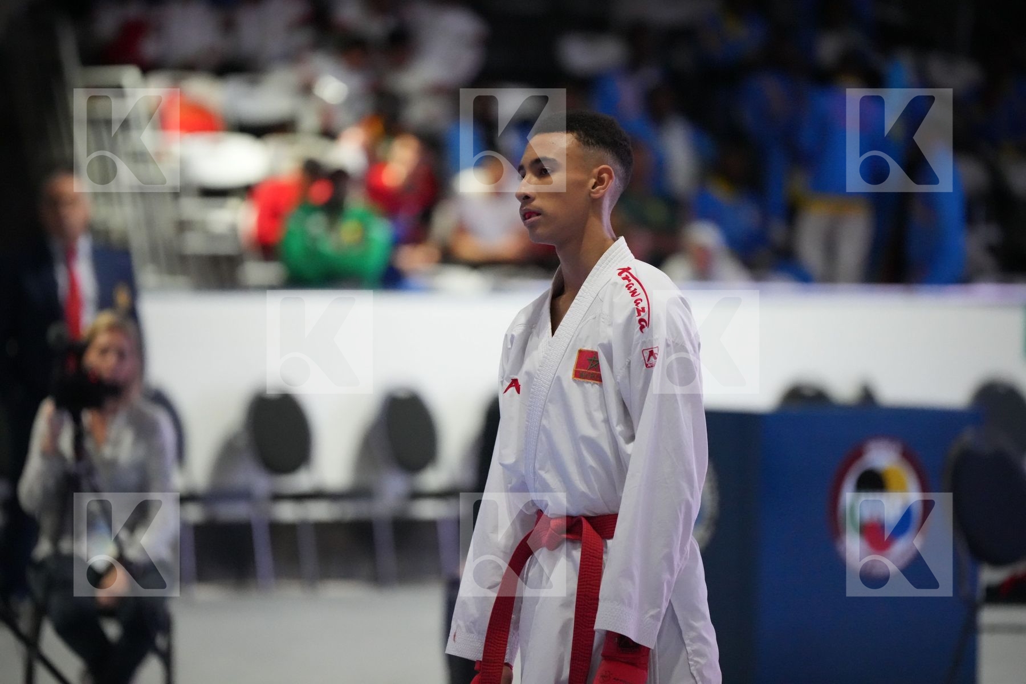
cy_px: 342
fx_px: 5443
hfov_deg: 10.8
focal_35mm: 191
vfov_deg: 7.2
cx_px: 513
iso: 12800
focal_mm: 191
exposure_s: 1/800
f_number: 2.8
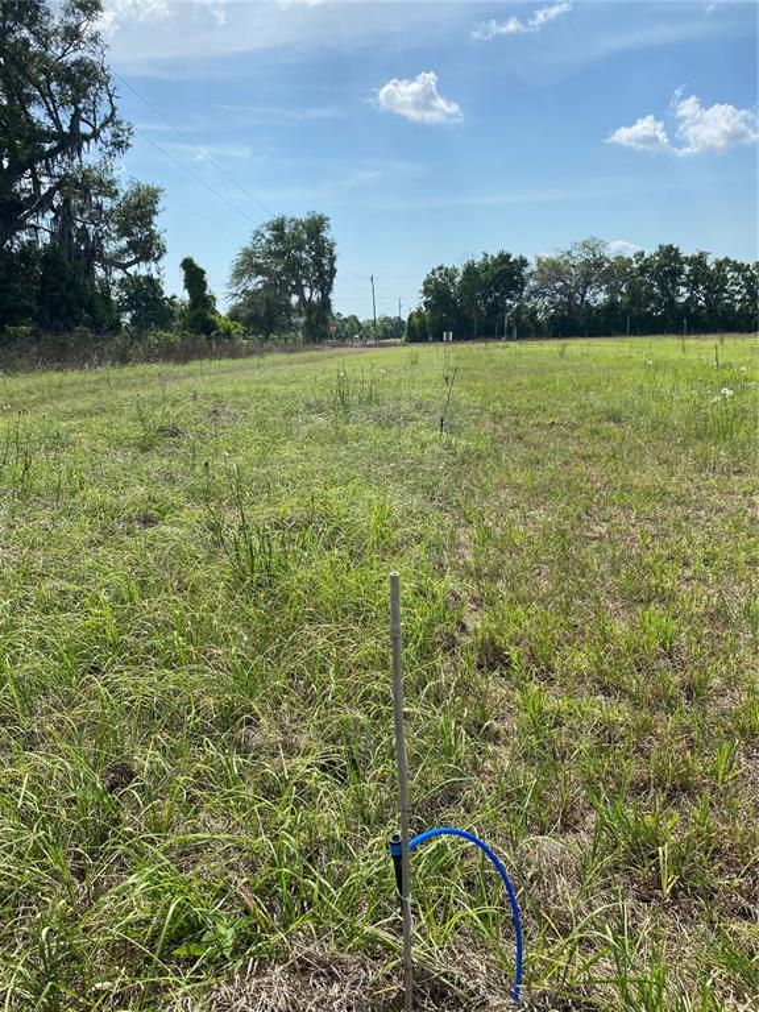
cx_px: 380
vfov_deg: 67.3
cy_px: 506
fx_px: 760
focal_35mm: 26
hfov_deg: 53.1
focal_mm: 4.25
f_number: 1.8
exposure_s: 1/4274
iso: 32
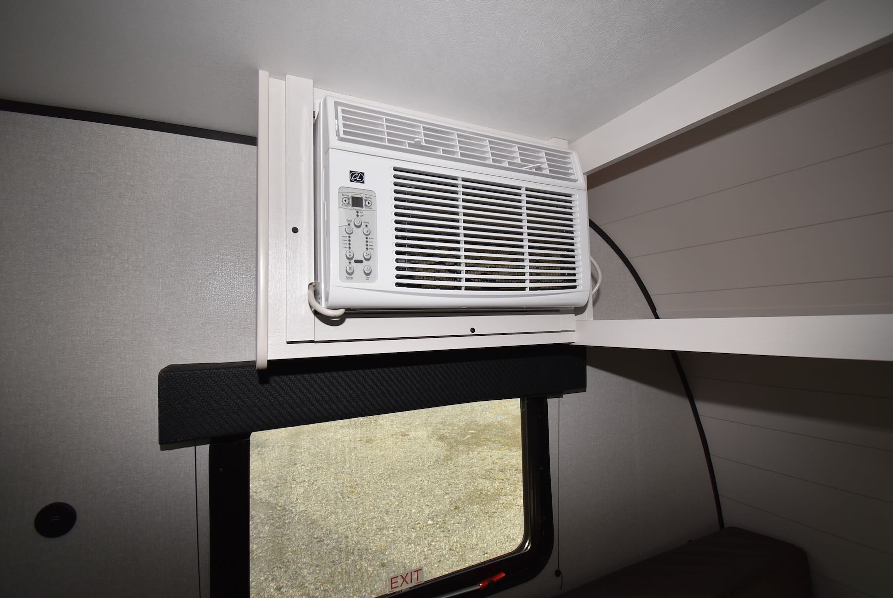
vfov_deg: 77.5
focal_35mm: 15
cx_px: 446
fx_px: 372
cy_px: 299
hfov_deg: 100.3
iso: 250
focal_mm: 10
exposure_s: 1/60
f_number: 4.5
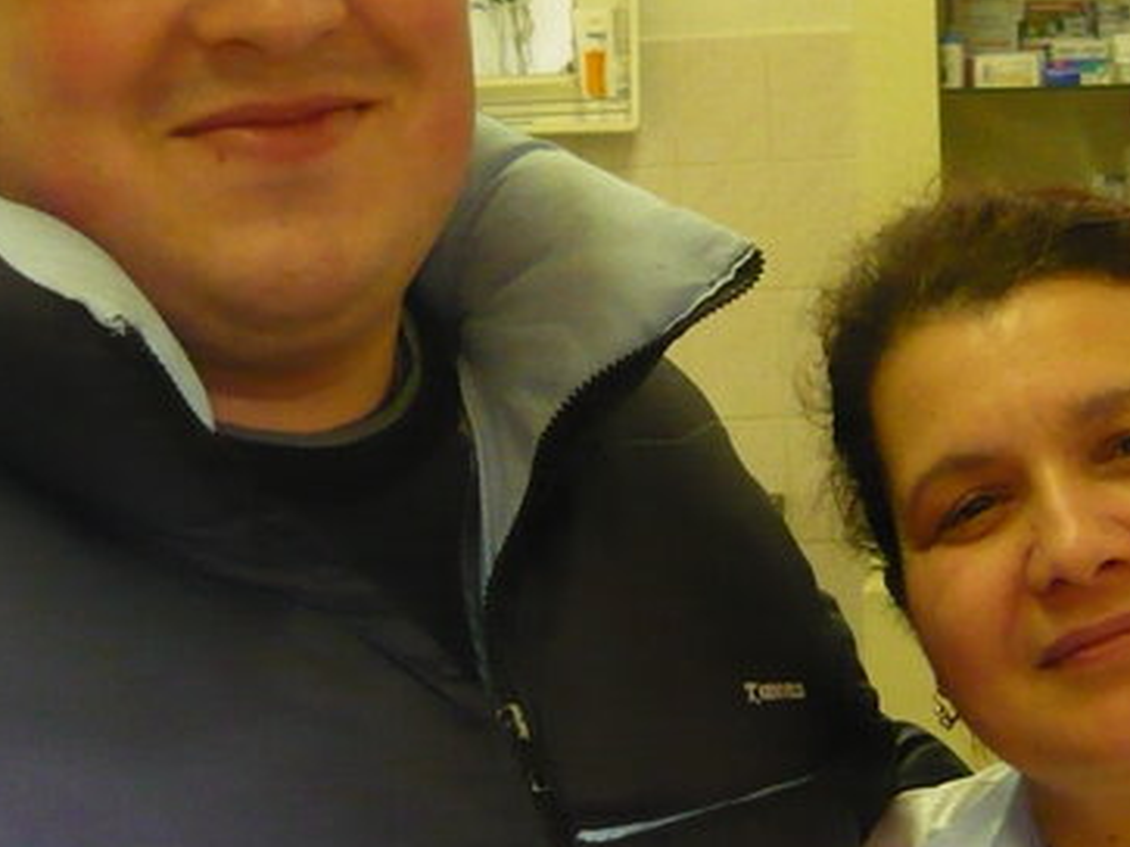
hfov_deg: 18.0
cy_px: 467
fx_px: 3557
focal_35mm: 109
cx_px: 707
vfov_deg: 13.6
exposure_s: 1/30
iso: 500
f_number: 2.8
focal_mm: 5.5
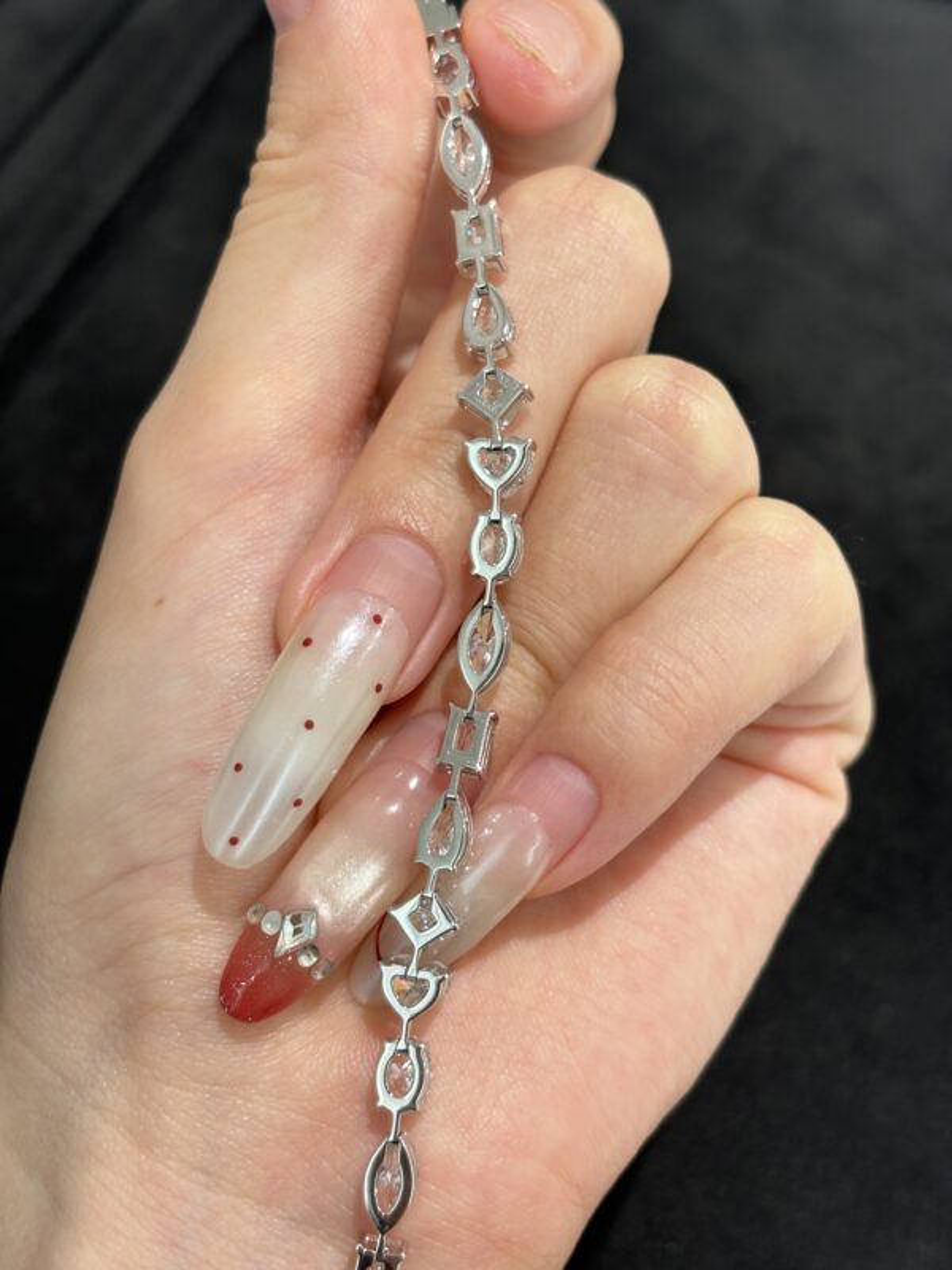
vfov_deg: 36.8
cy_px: 635
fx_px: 1907
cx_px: 476
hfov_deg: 28.0
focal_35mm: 52
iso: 32
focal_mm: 5.96
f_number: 1.6
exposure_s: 1/100
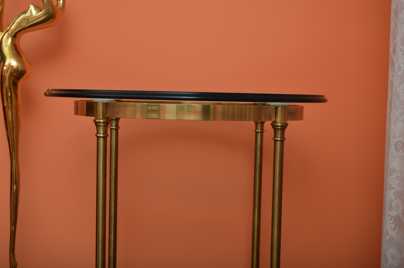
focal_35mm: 69
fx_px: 774
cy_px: 134
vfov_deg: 19.7
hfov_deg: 29.3
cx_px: 202
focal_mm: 46
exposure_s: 1/200
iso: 200
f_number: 5.3
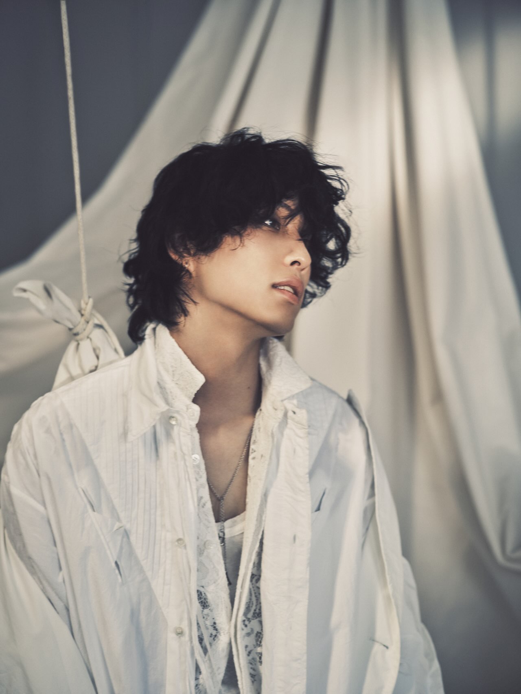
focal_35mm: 63
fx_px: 1264
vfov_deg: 30.7
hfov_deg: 23.3
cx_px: 260
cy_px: 347
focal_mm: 80
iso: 100
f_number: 2.2
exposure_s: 1/50
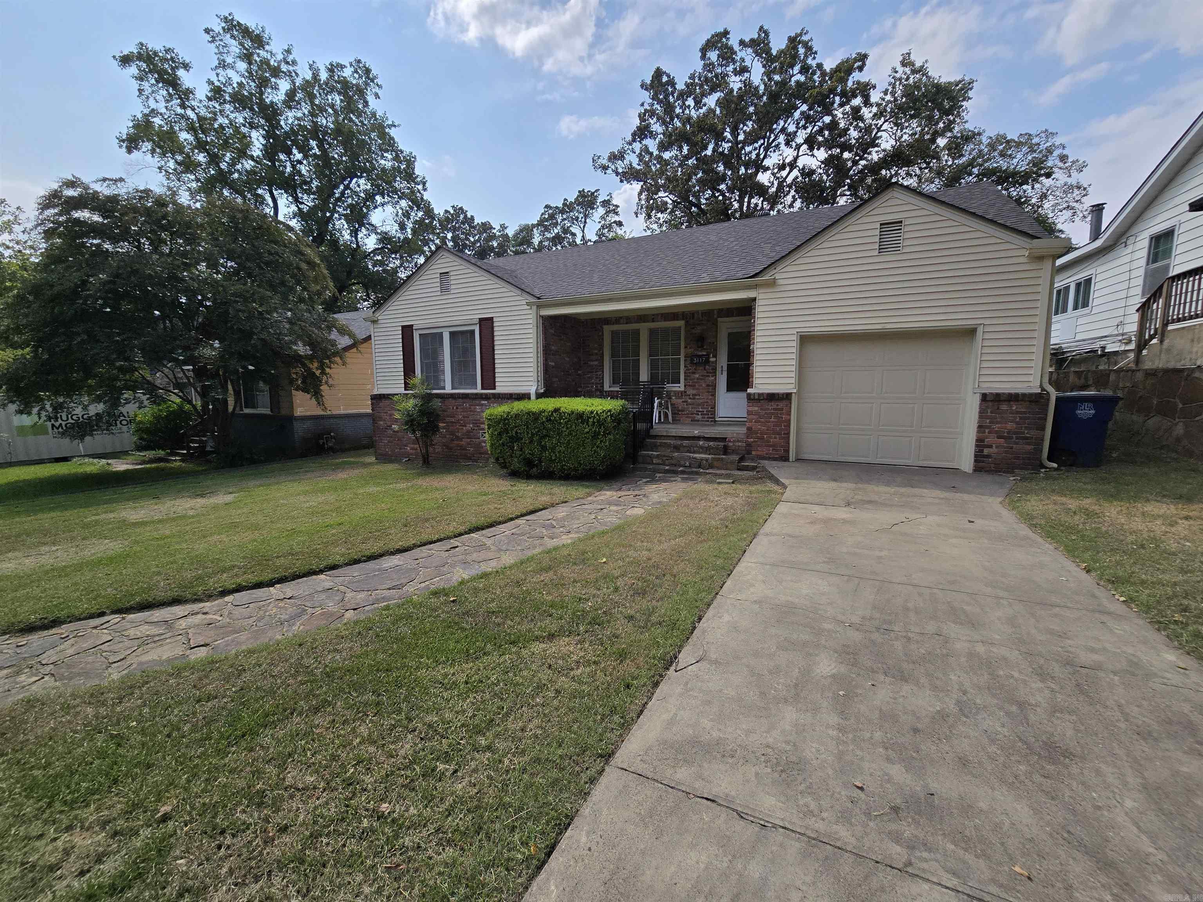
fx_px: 452
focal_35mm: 13
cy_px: 451
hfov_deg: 106.2
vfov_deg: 89.9
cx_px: 602
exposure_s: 1/3203
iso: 50
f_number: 2.2
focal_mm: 2.2
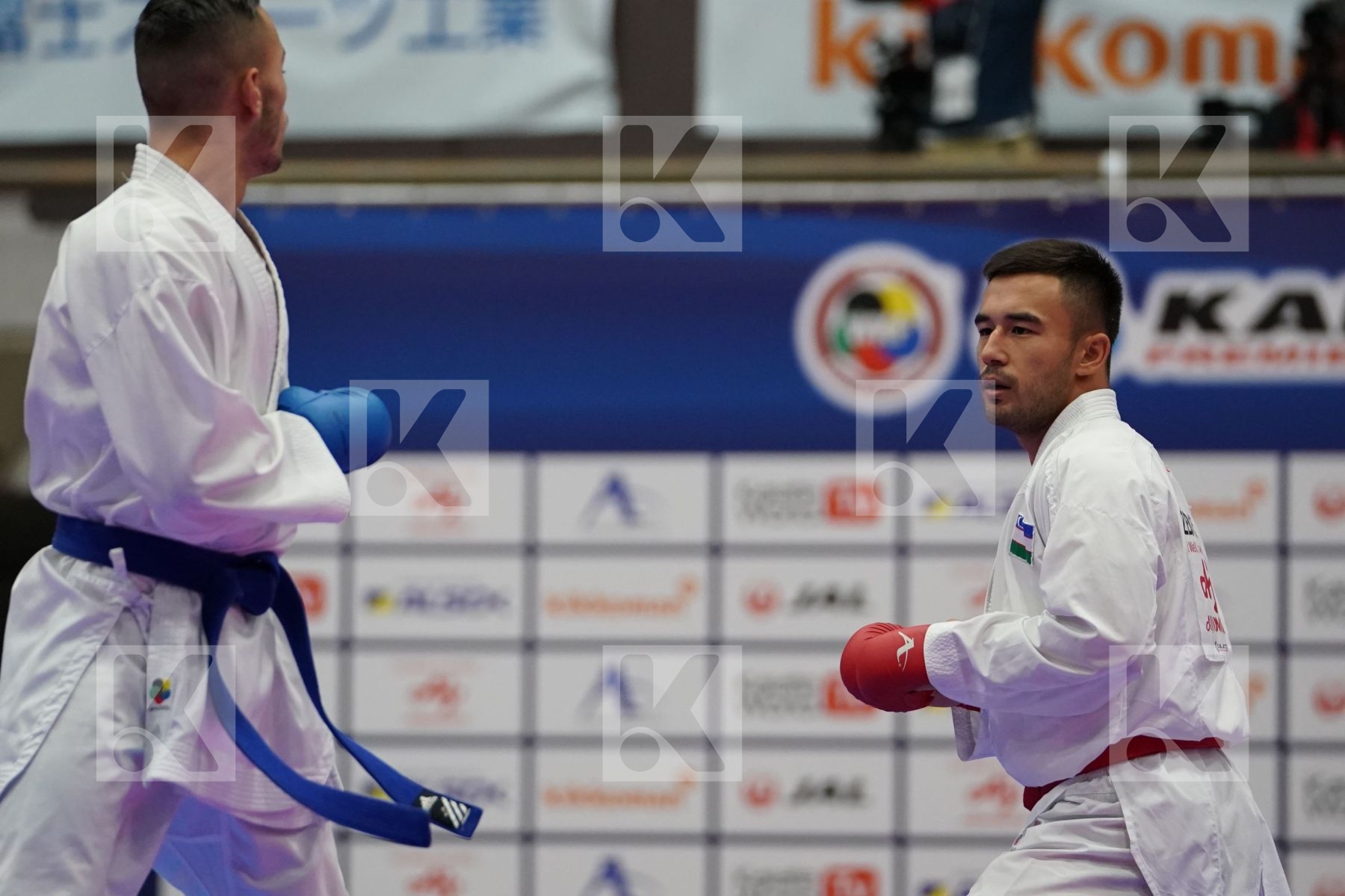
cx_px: 672
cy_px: 448
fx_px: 9526
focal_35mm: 255
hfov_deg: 8.1
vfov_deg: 5.4
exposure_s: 1/1000
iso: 3200
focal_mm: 170
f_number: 2.8
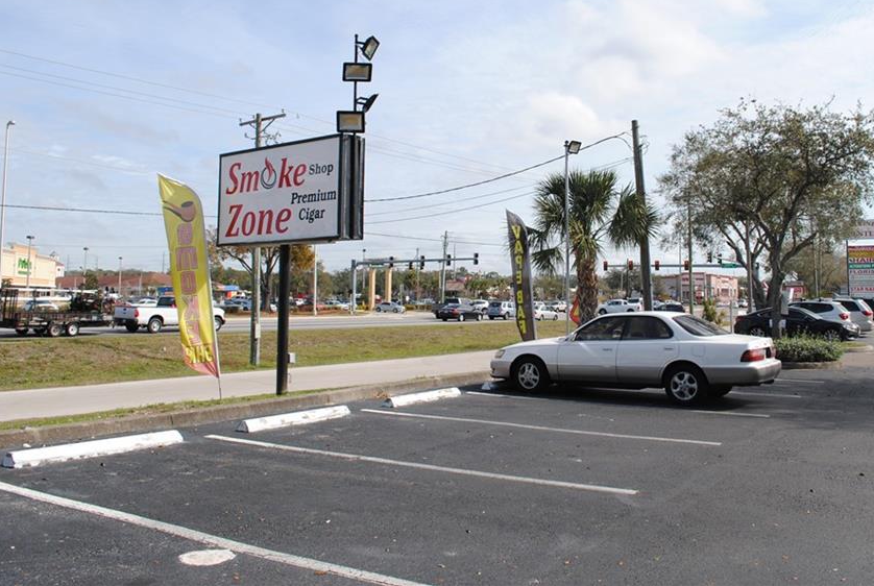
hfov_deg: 56.9
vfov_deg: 39.9
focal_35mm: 33
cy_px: 229
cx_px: 499
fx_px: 803
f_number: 8
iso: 100
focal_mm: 18
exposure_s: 1/250
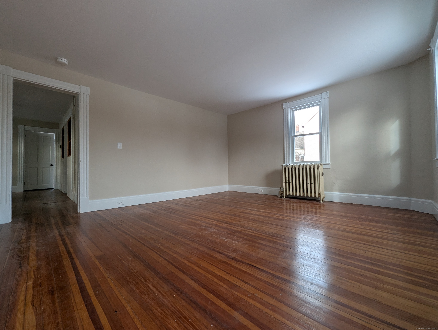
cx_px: 219
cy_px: 165
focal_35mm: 13
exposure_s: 1/68.4
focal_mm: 1.95
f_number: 2.2
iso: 41
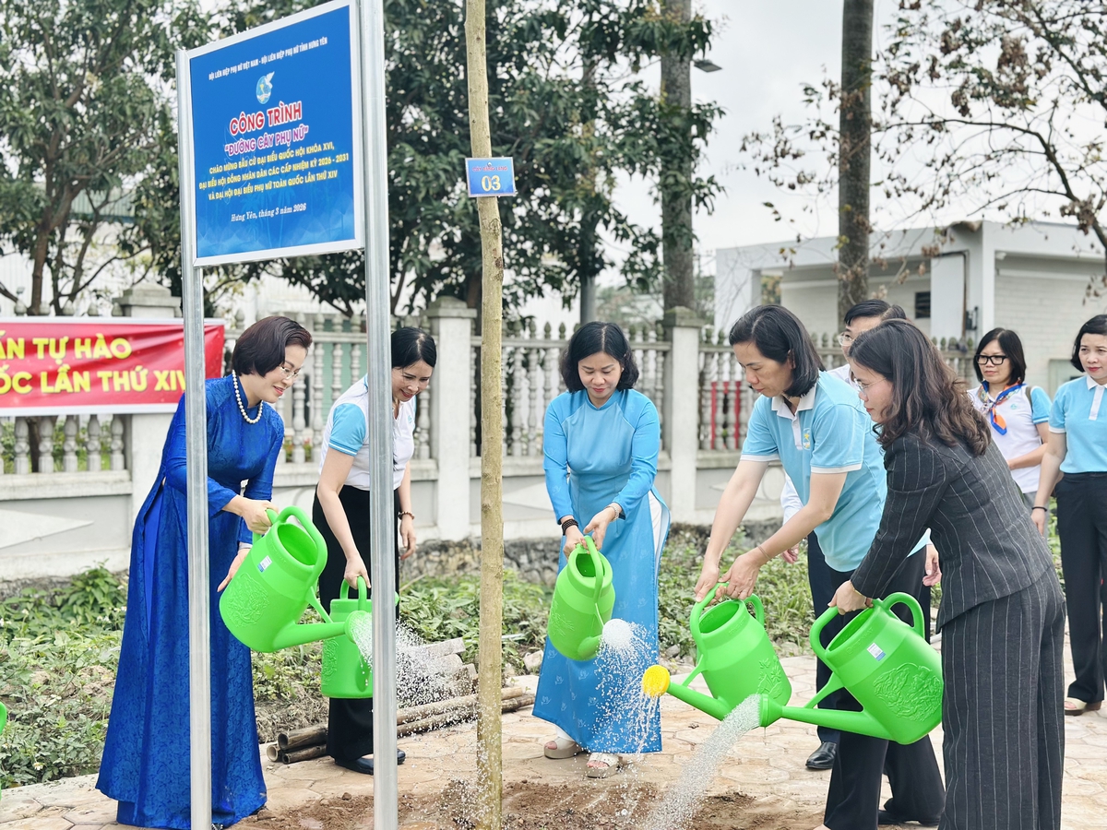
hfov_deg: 39.7
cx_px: 554
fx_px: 1535
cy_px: 415
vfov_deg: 30.3
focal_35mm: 48
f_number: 1.78
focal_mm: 6.86
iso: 80
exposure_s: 1/2203
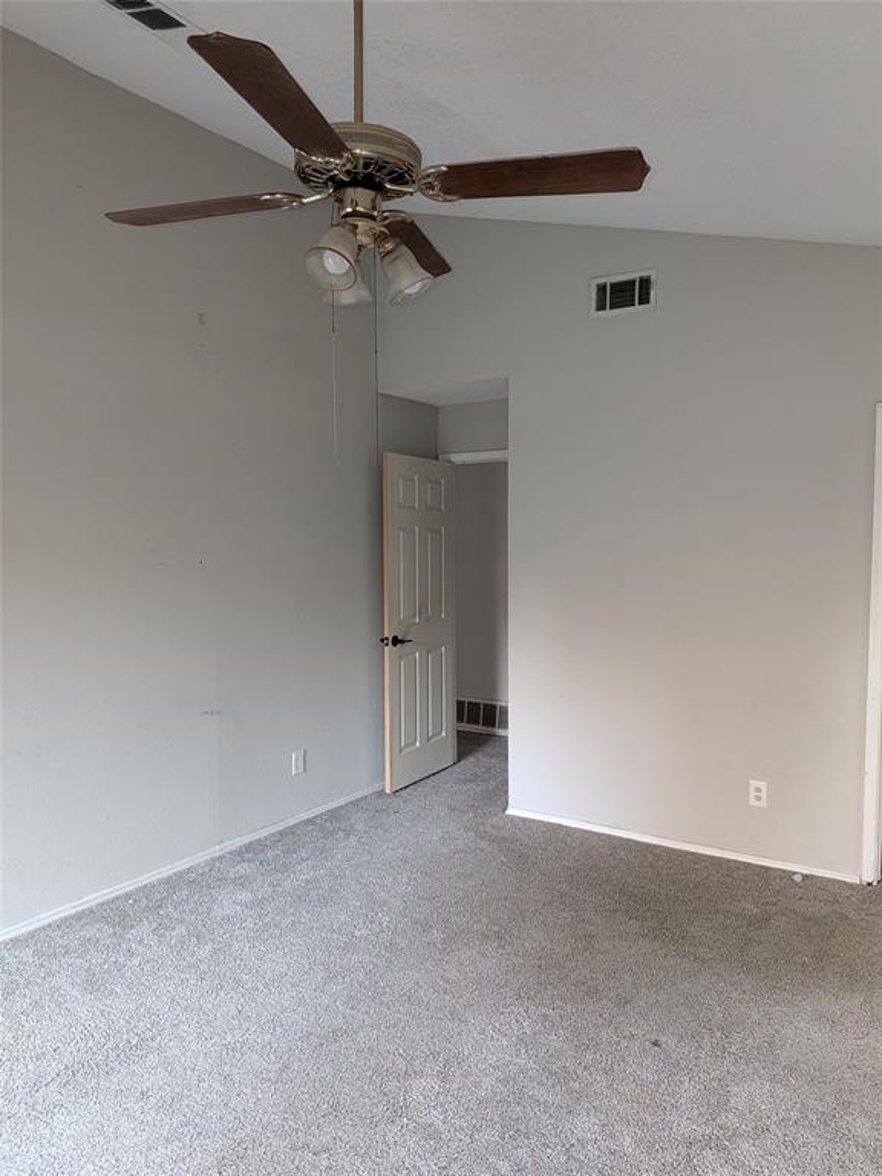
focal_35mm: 24
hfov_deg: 56.8
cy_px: 588
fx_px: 815
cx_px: 441
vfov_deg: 71.6
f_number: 1.7
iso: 884
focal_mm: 4.53
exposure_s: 1/73.8
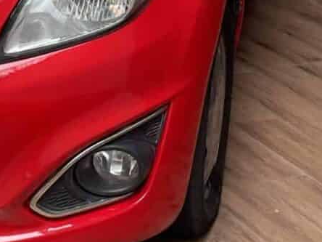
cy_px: -134
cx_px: -129
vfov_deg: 11.7
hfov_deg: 15.4
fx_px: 1116
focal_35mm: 120
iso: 32
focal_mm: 4.2
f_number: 1.6
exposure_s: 1/176
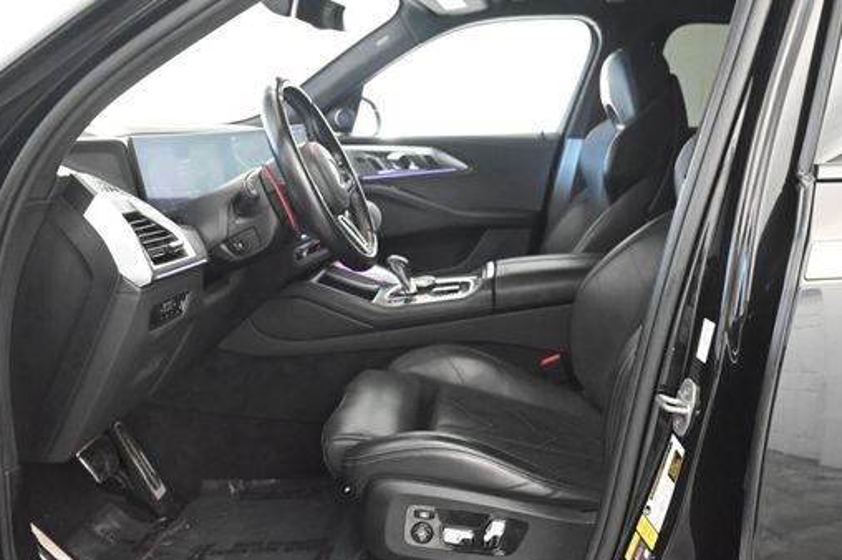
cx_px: 452
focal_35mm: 34
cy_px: 260
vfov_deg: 38.8
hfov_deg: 55.8
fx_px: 795
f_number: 6.3
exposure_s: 1/60
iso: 10000
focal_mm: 27
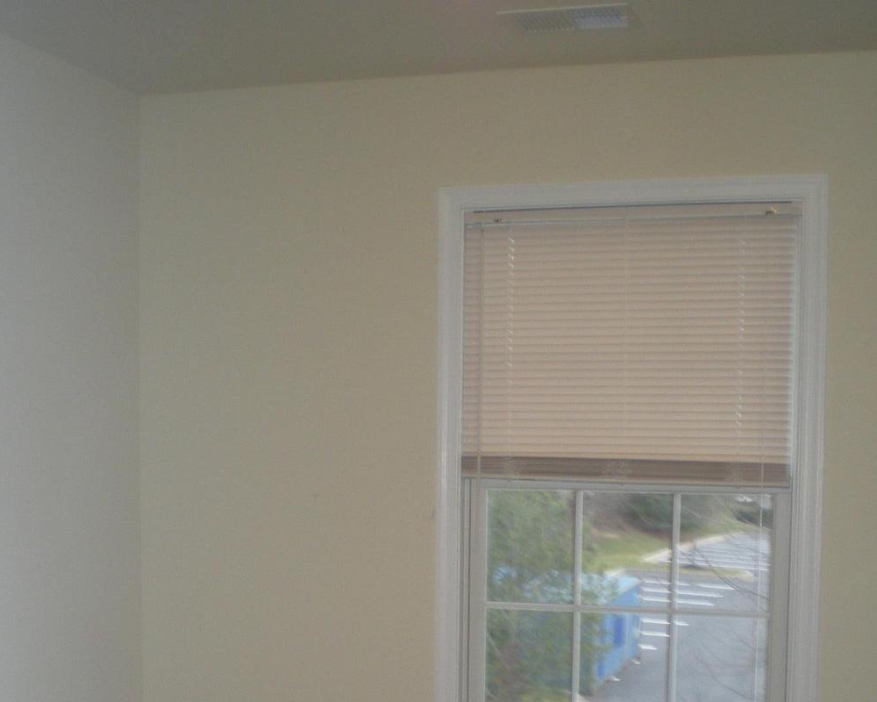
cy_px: 590
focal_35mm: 57
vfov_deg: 26.1
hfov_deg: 33.0
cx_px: 472
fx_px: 1479
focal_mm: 6.3
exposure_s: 1/30
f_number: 3.1
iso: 119
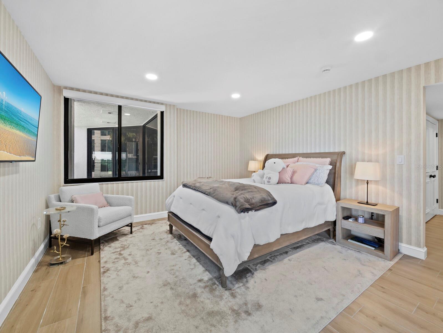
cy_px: 166
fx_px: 179
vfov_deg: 85.7
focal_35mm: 14
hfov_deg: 102.0
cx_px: 222
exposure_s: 1/1.67
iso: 400
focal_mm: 7
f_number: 11
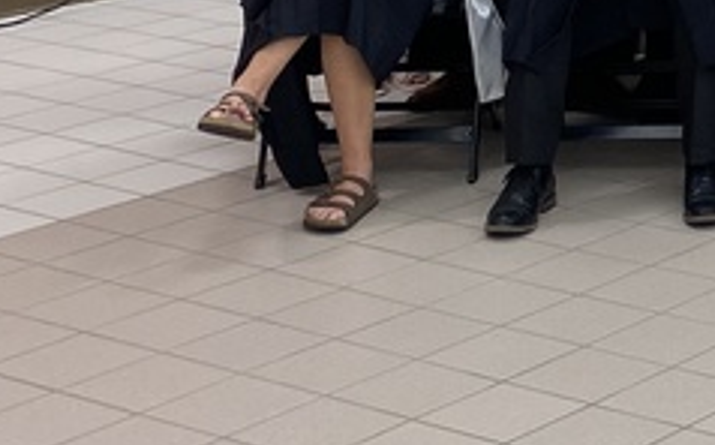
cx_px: 1268
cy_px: -144
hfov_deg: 15.6
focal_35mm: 116
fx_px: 2257
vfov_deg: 11.0
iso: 64
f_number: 1.8
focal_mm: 4.25
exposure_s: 1/60
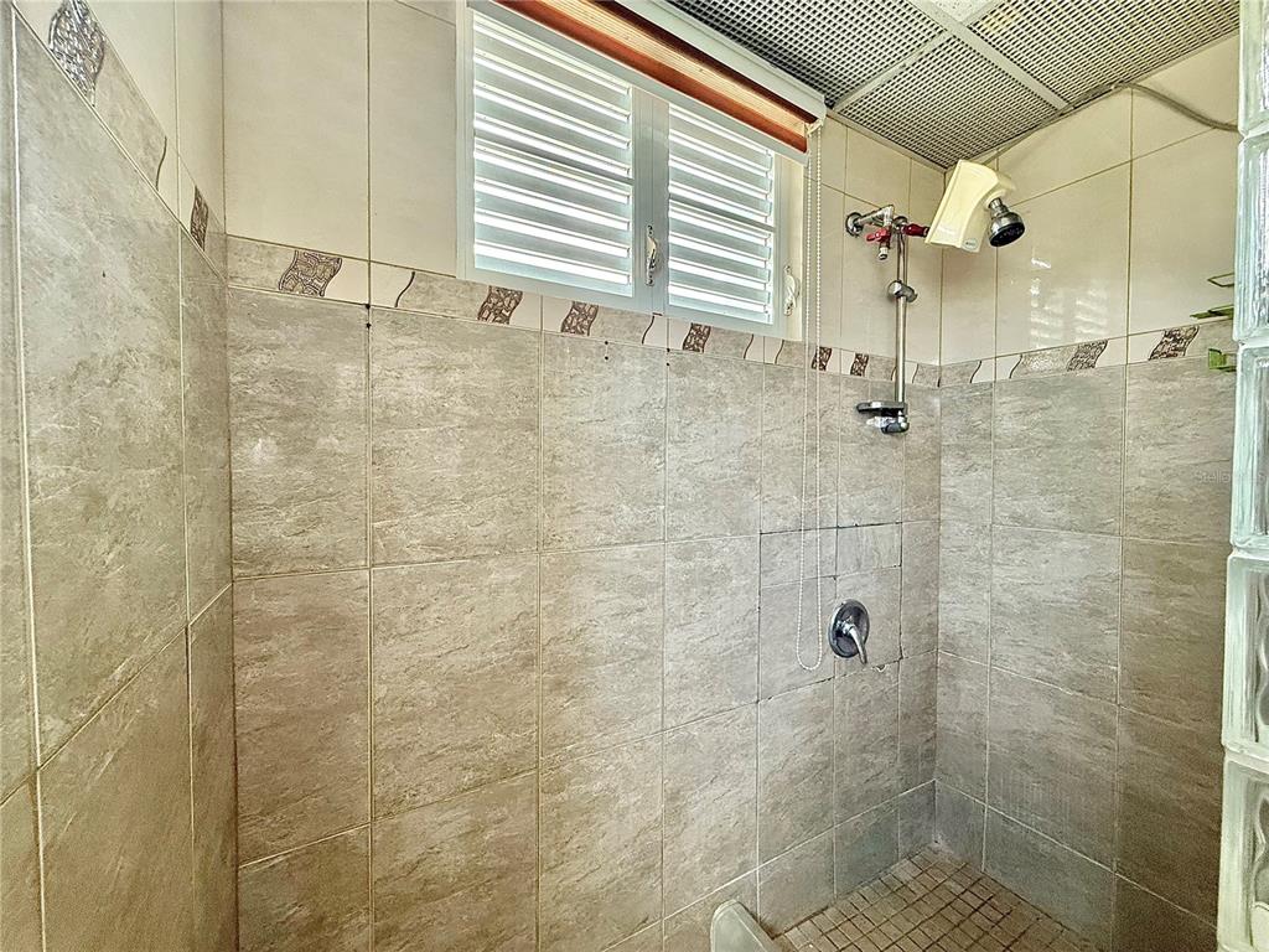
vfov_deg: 85.7
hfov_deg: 102.1
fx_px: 513
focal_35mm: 14
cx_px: 634
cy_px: 476
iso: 320
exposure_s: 1/66
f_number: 2.2
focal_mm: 2.22
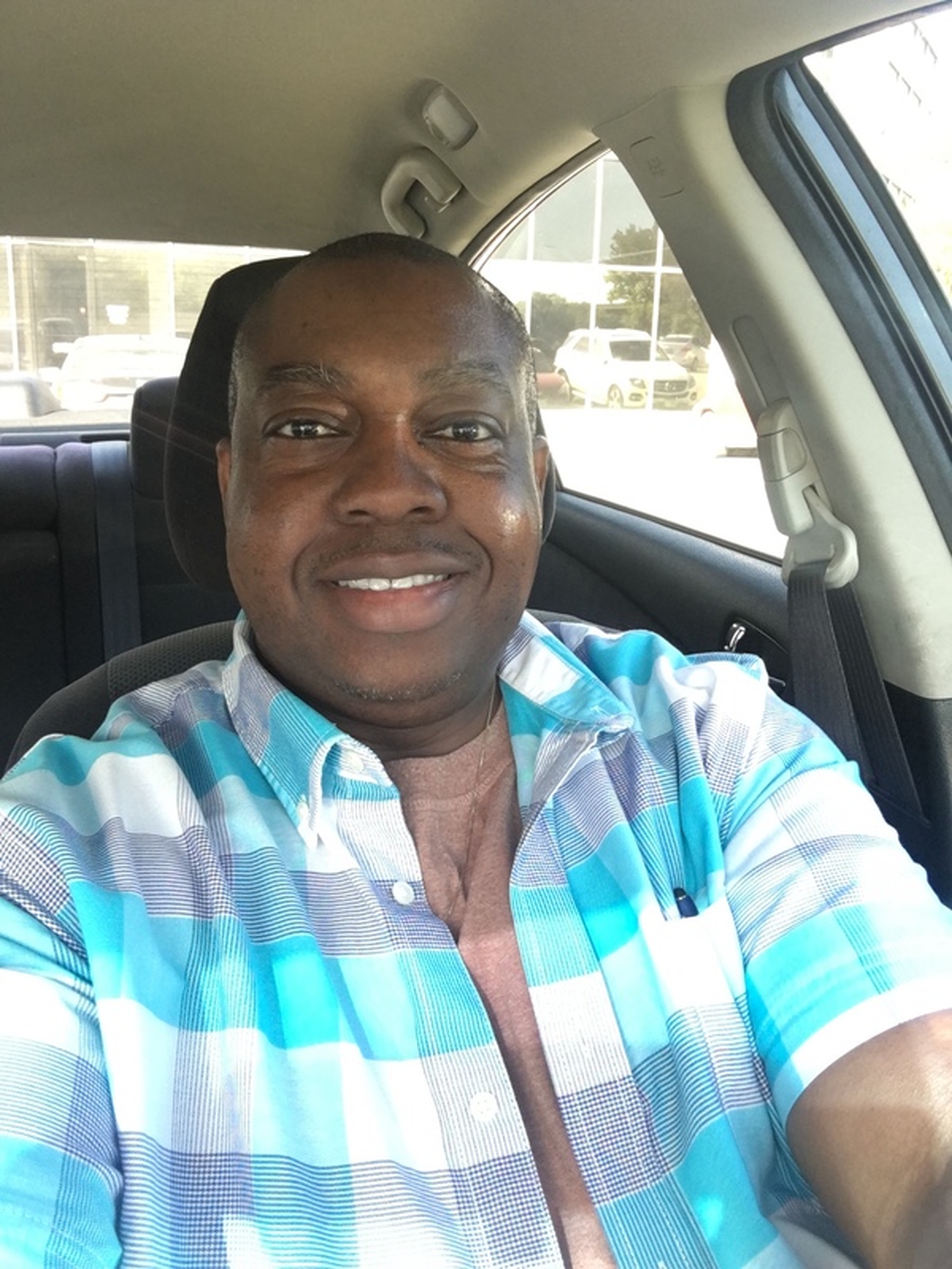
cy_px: 634
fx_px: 1137
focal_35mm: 31
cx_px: 476
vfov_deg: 58.4
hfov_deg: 45.4
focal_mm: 2.65
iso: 64
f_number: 2.2
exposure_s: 1/120
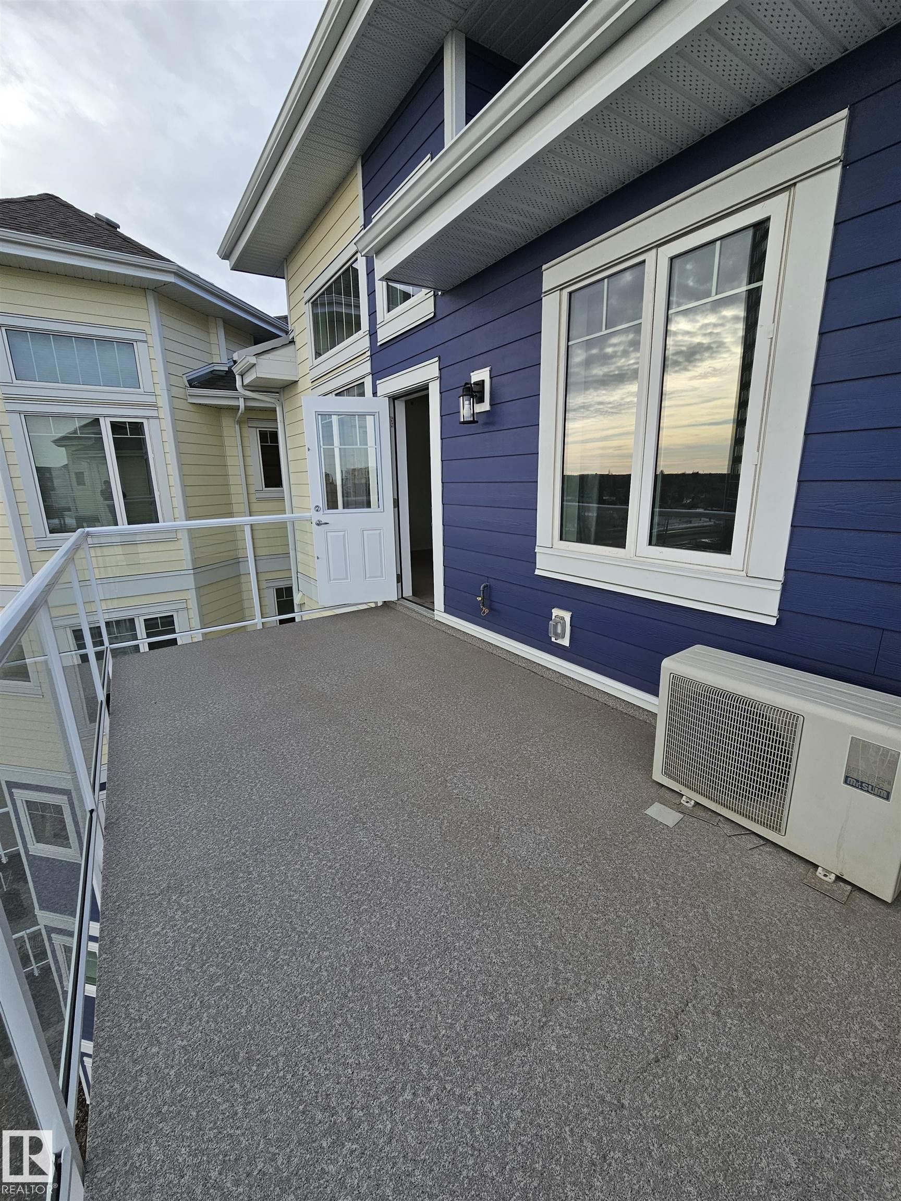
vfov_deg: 106.2
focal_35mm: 13
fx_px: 451
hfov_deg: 89.9
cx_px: 450
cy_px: 600
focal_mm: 2.2
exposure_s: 1/843
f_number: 2.2
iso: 50
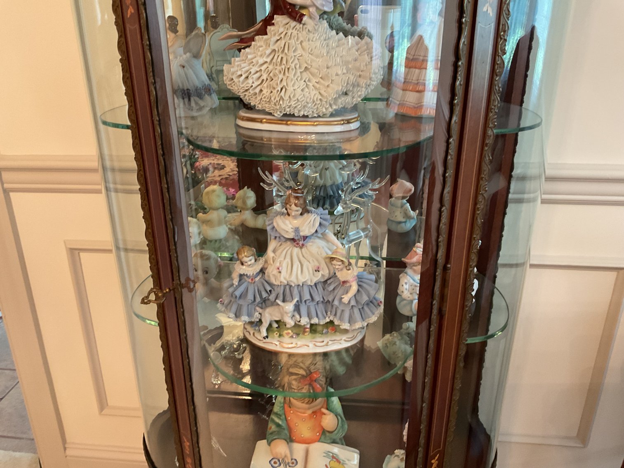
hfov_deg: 61.7
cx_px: 312
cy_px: 234
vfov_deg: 48.2
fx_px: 523
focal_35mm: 29
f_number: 1.8
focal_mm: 3
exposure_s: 1/40
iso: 200
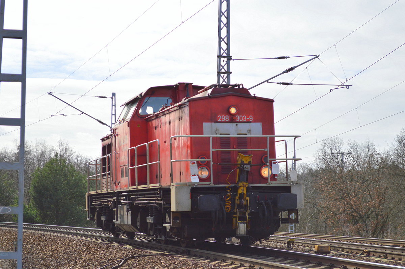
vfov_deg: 16.5
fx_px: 927
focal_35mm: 82
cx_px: 202
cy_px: 134
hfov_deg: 24.6
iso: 400
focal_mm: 55
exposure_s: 1/1600
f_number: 6.3
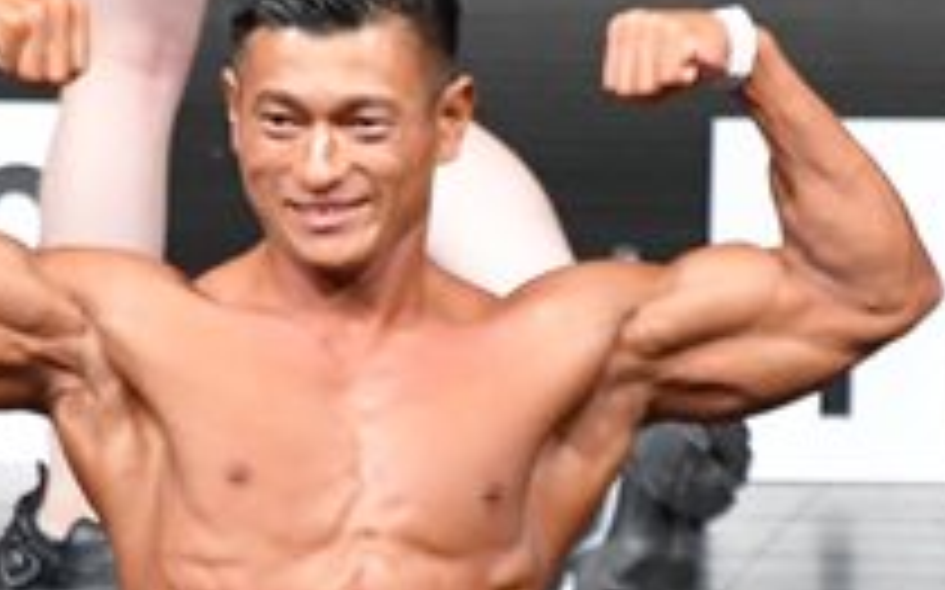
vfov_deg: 0.8
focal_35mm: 1689
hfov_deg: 1.2
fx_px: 43476
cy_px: 491
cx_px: 416
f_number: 5.6
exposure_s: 1/400
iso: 5000
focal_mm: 300
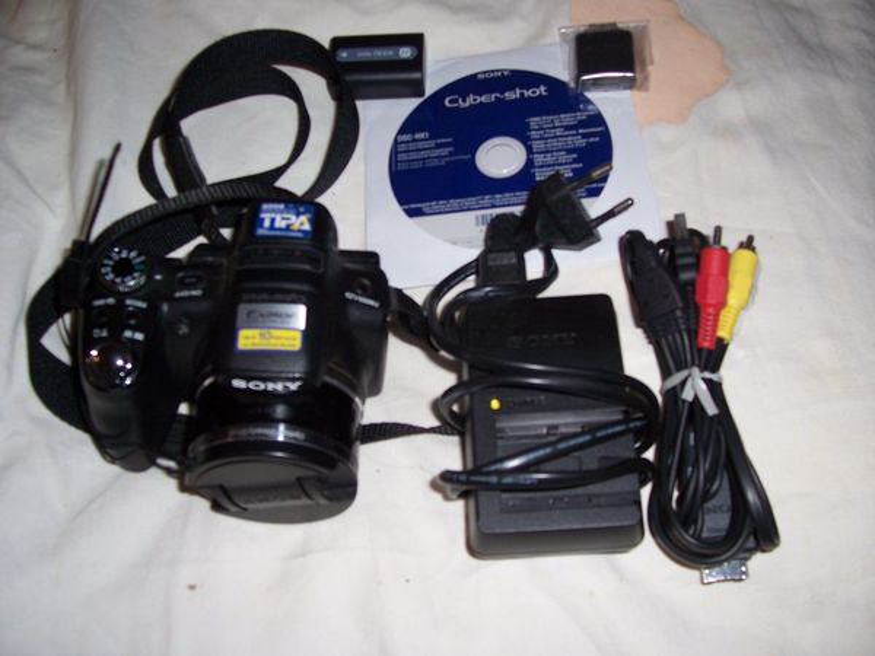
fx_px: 859
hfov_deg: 54.0
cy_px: 328
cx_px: 438
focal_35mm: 34
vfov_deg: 41.8
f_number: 2.7
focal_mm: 5.6
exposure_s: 1/60
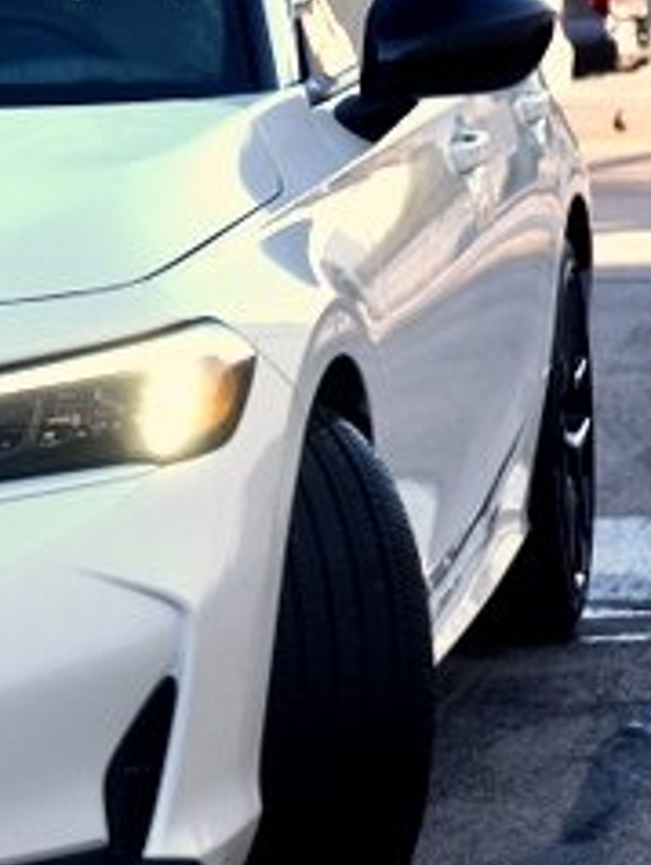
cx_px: -364
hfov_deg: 6.8
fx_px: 5432
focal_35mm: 217
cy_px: 438
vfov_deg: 9.1
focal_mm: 56
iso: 280
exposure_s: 1/500
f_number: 5.6
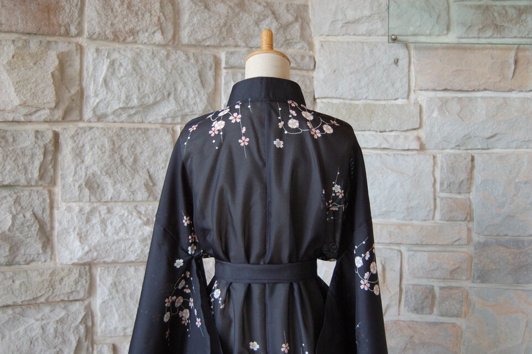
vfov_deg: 31.8
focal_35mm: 42
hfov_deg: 46.4
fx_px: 620
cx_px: 266
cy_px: 177
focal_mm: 28
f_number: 3.5
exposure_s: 1/100
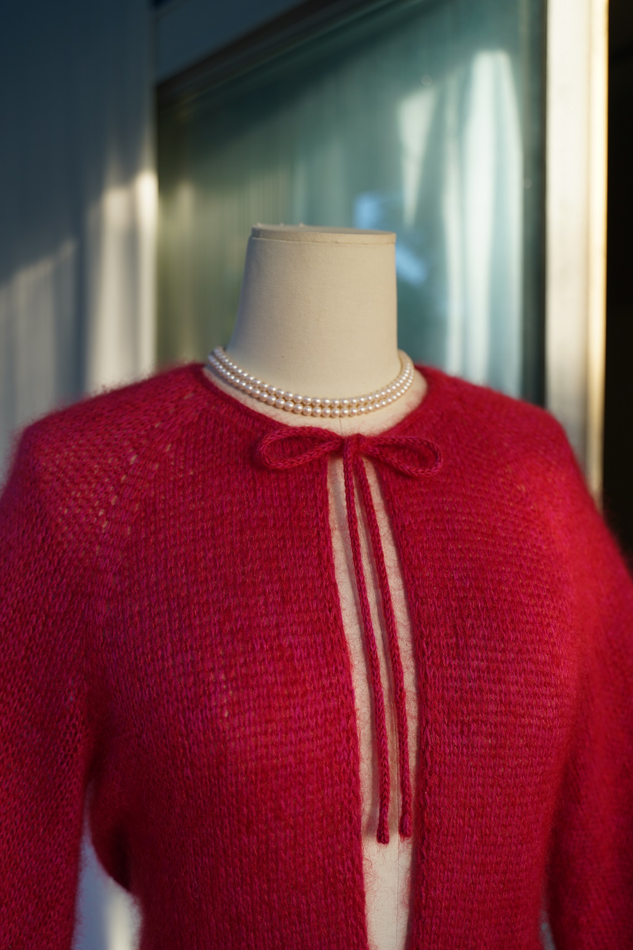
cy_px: 475
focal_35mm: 31
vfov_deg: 60.3
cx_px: 316
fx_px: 818
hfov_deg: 42.3
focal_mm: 31
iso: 100
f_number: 3.2
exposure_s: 1/125
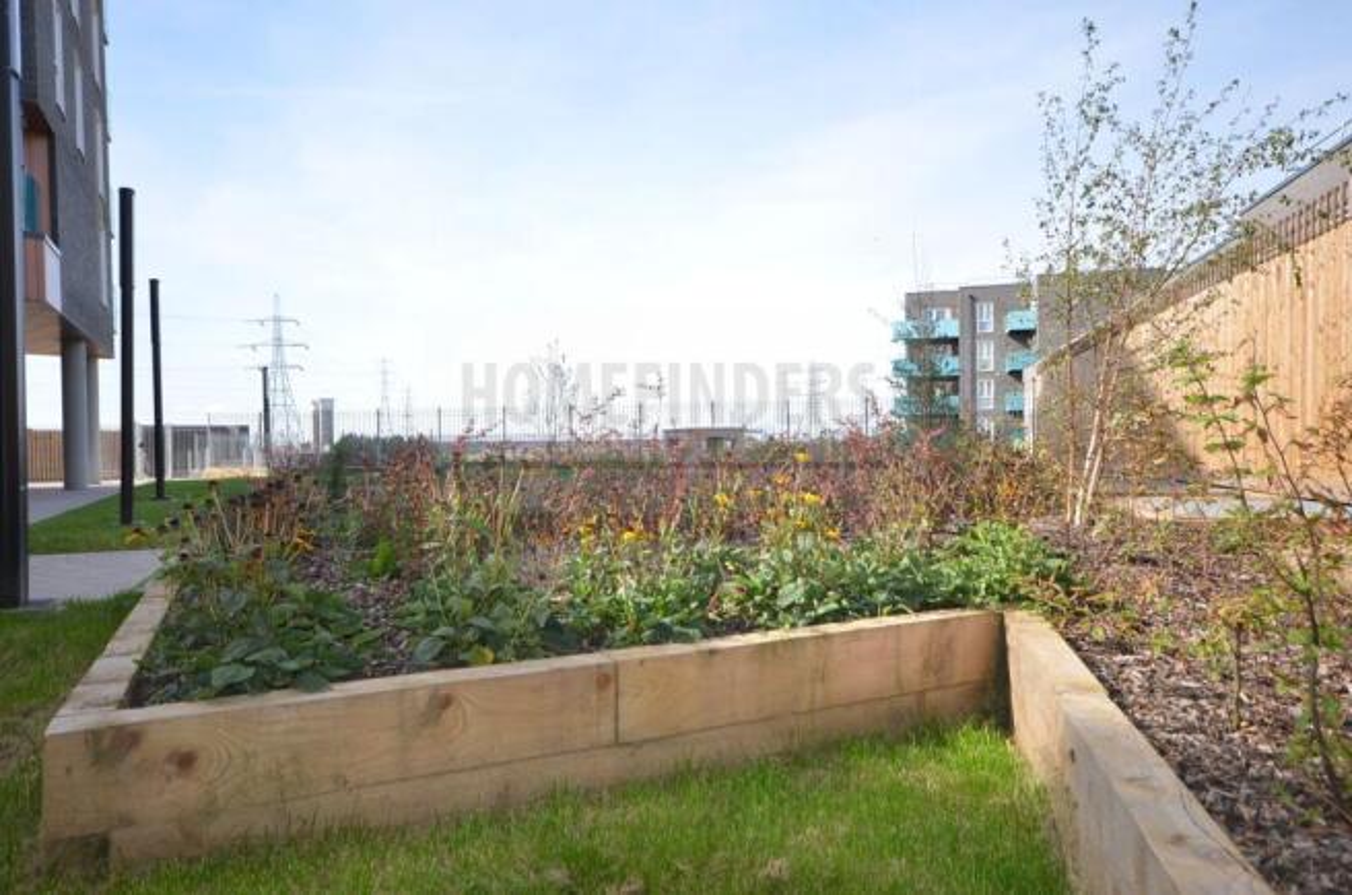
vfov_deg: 52.9
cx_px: 676
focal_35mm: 24
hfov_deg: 73.9
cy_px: 448
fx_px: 899
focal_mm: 16
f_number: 5.6
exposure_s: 1/200
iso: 100
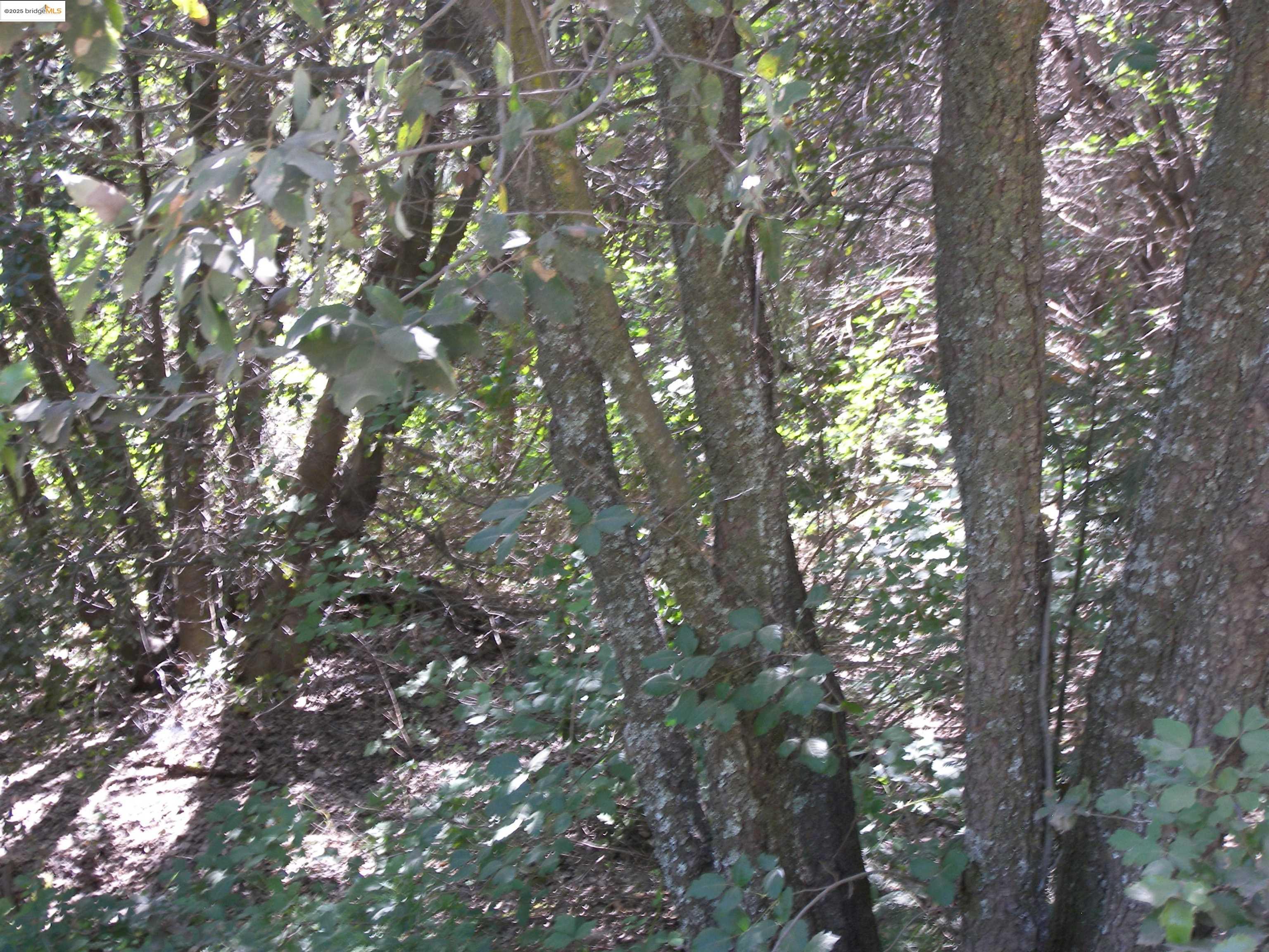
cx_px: 634
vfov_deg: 25.2
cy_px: 476
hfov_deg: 33.2
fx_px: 2126
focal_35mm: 58
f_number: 3.6
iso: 100
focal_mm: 12.1
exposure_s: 1/30
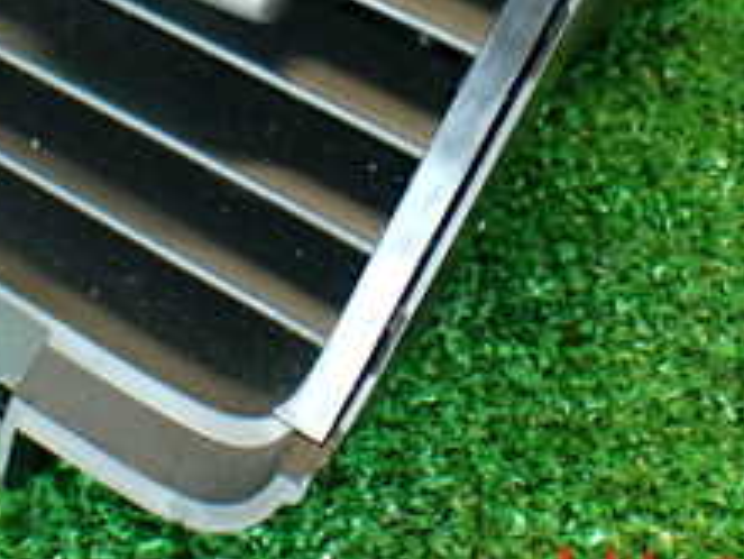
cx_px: 310
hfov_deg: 22.5
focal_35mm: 87
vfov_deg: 16.2
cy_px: -135
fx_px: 1871
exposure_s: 1/30
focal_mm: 5.79
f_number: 2.4
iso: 400
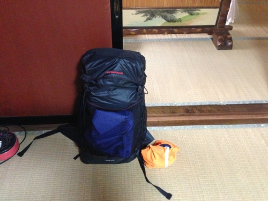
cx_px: 134
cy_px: 100
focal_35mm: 33
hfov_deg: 55.4
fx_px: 255
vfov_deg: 42.9
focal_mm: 4.13
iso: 800
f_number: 2.4
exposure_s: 1/15
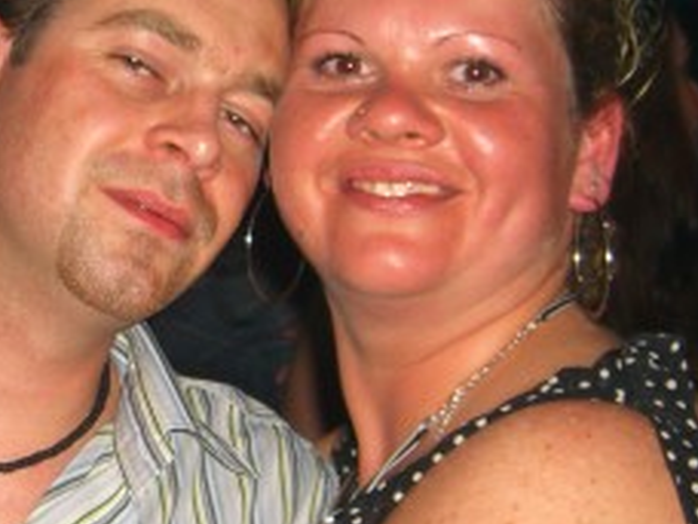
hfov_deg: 19.3
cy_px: 343
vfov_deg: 14.8
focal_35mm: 100
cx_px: 64
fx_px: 2016
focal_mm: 7.9
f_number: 2.8
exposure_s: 1/60
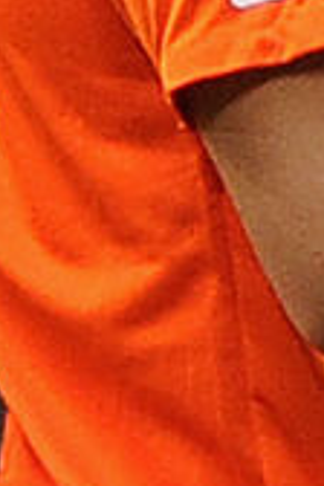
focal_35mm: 1221
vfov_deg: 1.7
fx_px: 16482
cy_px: 43
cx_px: 393
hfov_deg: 1.1
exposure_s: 1/1250
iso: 1250
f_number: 2.8
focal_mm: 200
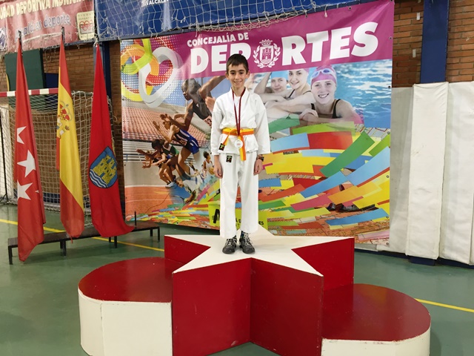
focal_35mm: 29
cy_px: 178
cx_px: 237
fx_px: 397
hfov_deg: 61.7
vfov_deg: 48.2
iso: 80
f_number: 2.2
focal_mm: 4.15
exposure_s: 1/33
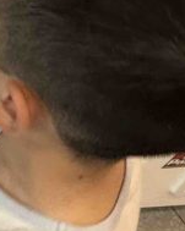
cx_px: -272
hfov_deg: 13.8
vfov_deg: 23.7
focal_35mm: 74
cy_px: -37
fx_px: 507
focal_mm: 2.22
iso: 250
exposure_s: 1/100
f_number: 2.2
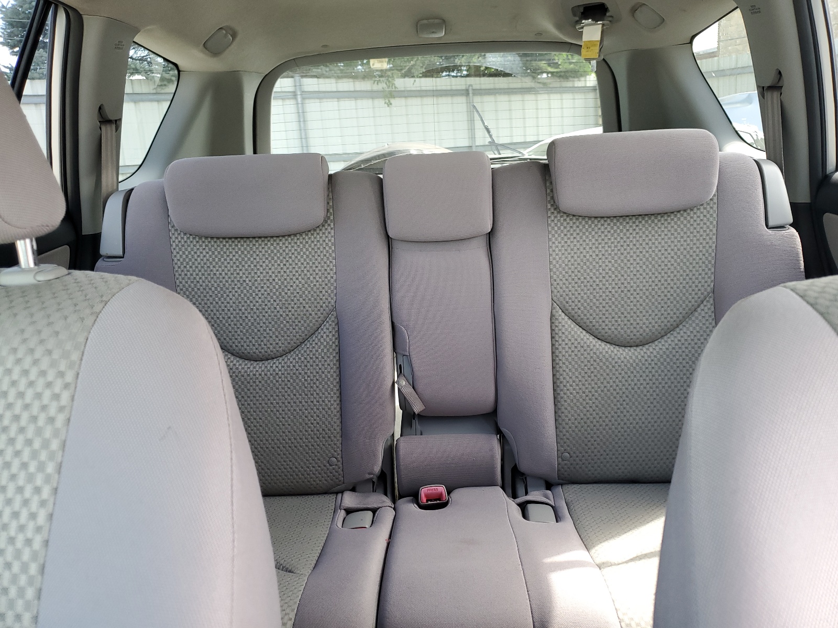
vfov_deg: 53.1
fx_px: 629
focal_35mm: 26
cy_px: 314
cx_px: 419
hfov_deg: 67.3
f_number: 1.5
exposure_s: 1/120
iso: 60
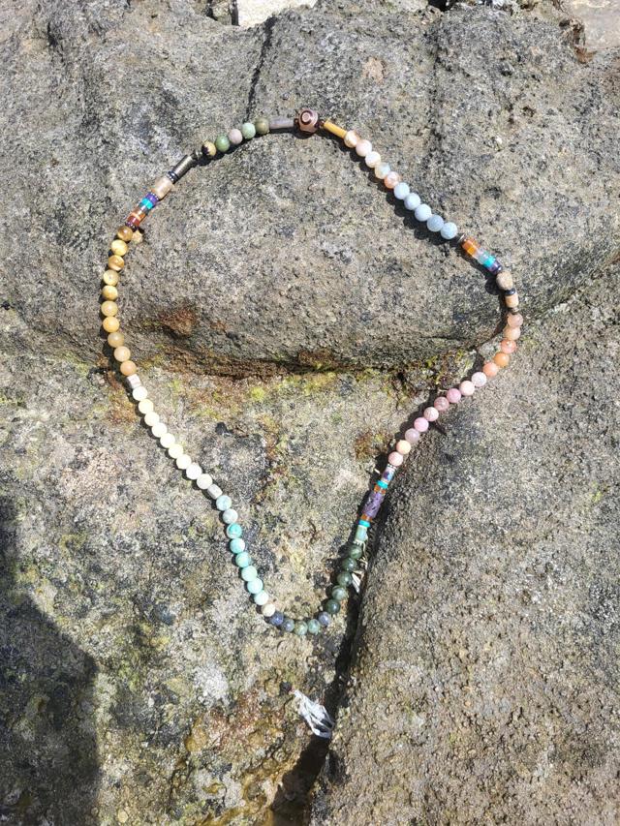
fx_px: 621
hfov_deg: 53.1
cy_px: 413
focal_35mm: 26
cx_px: 310
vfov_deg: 67.3
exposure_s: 1/1318
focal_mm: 5.4
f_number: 1.8
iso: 40
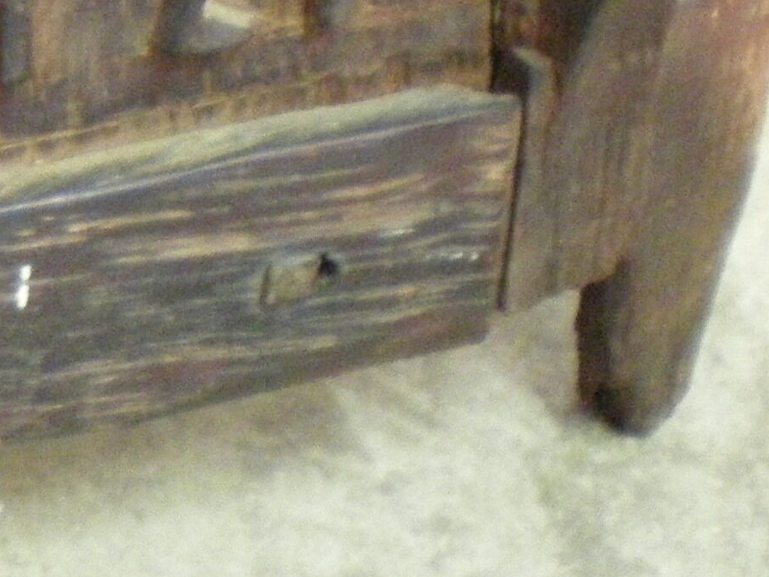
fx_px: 2911
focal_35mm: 131
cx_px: -511
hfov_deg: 13.8
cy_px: -21
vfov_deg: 11.2
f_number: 3.1
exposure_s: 1/4
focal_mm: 6.3
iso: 800
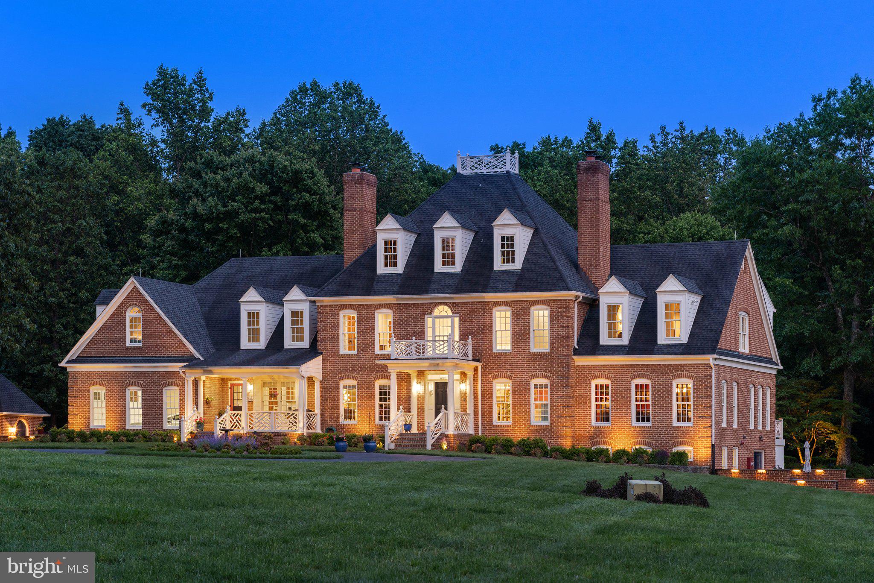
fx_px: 1918
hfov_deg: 25.7
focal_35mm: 79
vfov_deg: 17.3
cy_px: 292
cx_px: 437
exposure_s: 1/2
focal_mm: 79
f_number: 8
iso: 500
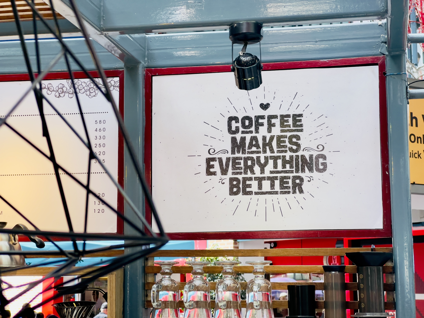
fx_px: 943
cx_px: 212
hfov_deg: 25.3
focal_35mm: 77
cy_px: 159
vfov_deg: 19.1
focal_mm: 9
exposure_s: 1/100
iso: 100
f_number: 2.8
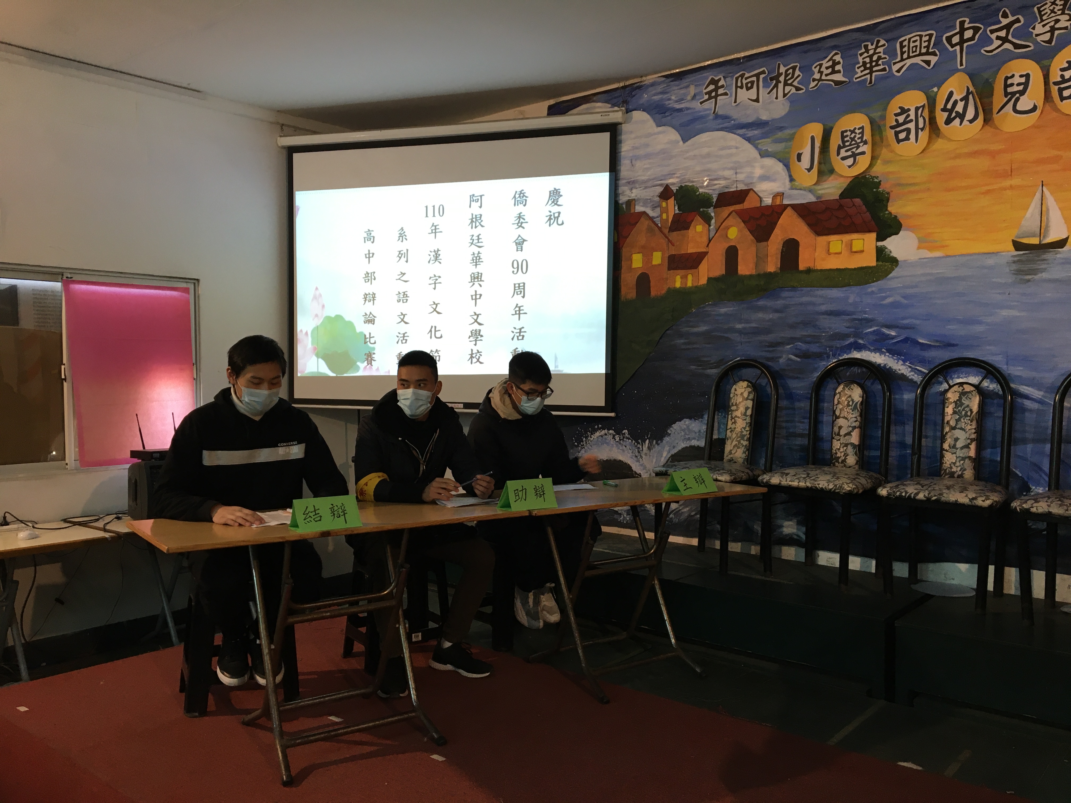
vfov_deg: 48.2
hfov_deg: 61.7
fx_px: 897
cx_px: 536
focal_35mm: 29
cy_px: 402
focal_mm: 4.15
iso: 80
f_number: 2.2
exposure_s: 1/33
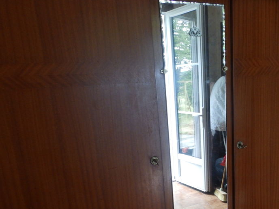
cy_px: 149
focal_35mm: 32
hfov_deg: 55.8
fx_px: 258
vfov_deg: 43.1
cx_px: 183
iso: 400
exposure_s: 1/30
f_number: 3.4
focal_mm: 4
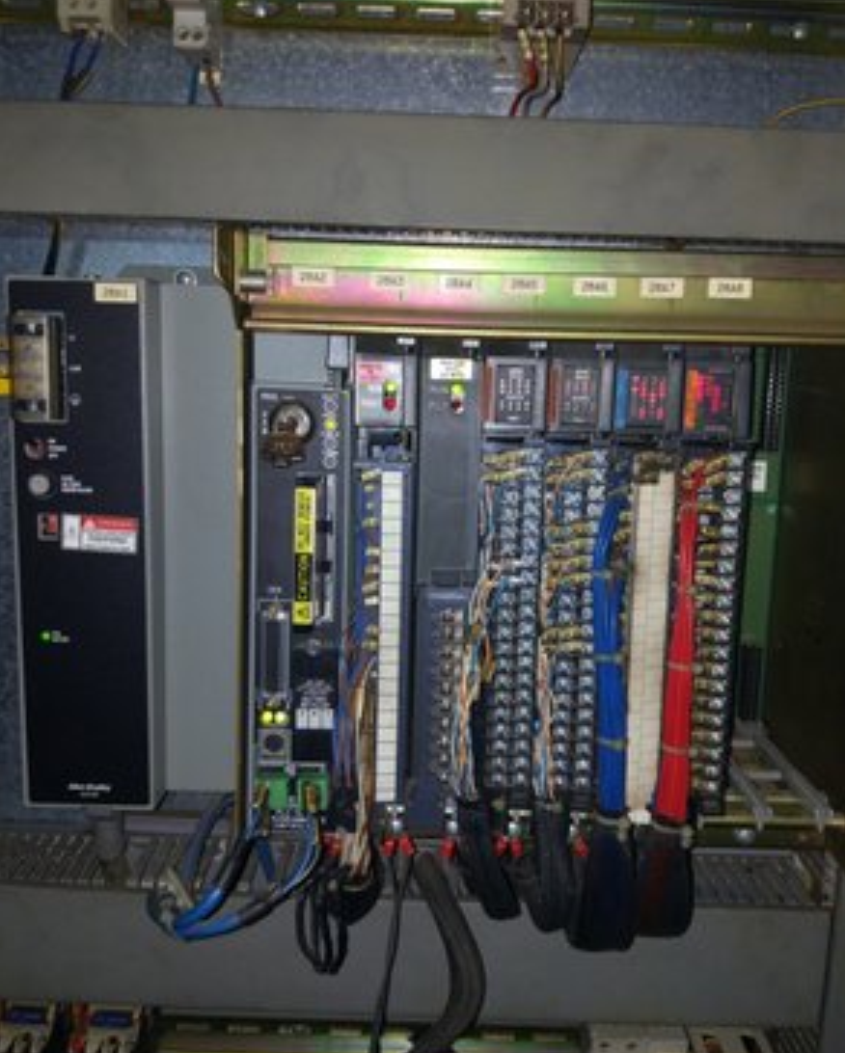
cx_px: 425
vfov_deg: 58.7
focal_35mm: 30
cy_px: 509
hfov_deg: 48.6
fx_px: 936
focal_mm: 4.26
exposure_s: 1/25
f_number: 2
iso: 276
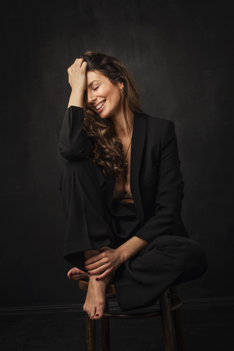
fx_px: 828
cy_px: 176
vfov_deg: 23.9
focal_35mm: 85
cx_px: 117
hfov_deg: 16.1
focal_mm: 85
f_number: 9
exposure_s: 1/200
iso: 100
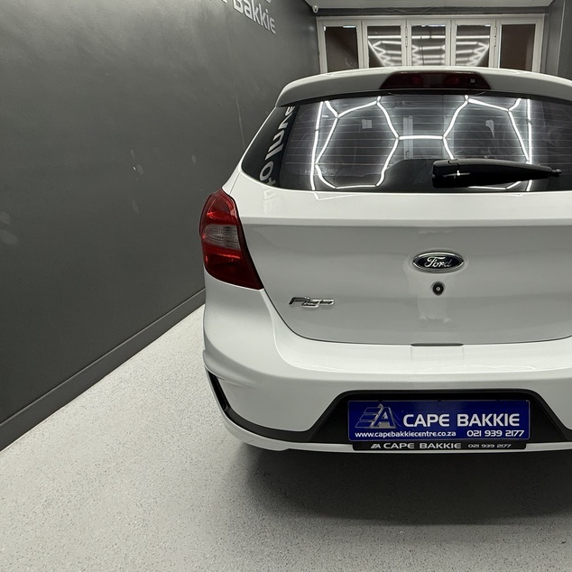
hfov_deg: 70.1
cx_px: 426
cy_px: 259
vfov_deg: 74.6
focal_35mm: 20
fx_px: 374
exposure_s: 1/100
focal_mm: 2.22
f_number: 2.2
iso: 160
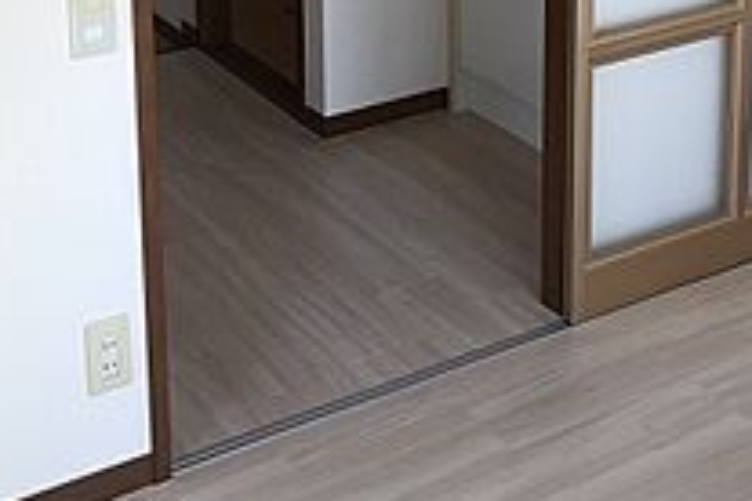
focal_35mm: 70
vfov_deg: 17.9
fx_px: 1462
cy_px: -189
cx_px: 374
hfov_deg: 28.8
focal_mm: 4.15
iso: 32
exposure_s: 1/120
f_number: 2.2
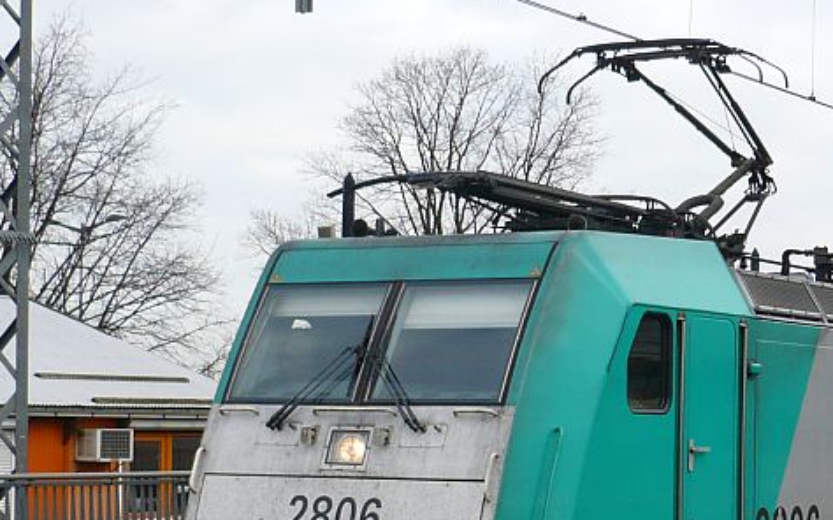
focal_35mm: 94
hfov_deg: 21.7
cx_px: 728
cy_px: 358
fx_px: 2133
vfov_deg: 13.9
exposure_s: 1/320
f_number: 2.8
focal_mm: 5.8
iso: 100
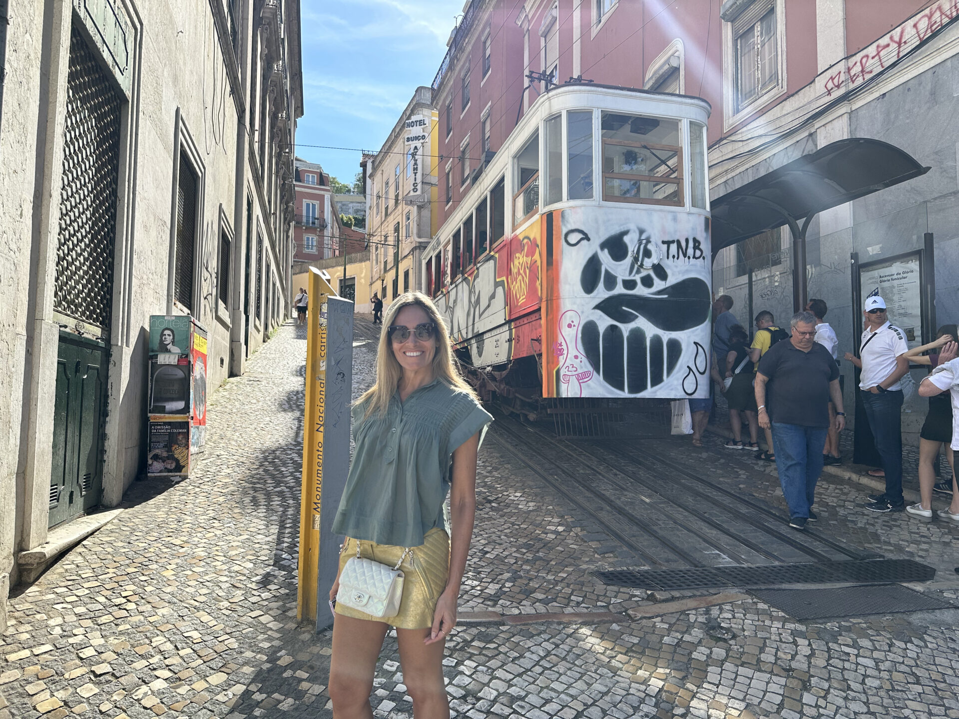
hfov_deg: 71.6
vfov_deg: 56.8
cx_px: 480
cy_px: 360
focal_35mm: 24
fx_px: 665
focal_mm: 6.86
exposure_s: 1/2591
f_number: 1.78
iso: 80
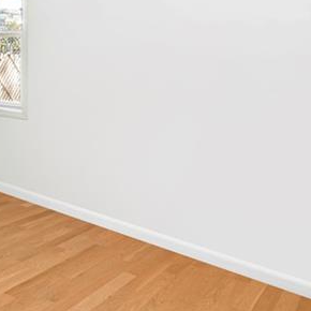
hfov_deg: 27.0
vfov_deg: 33.8
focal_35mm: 48
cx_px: -134
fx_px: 488
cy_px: 43
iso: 250
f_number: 10
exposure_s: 6
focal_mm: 16
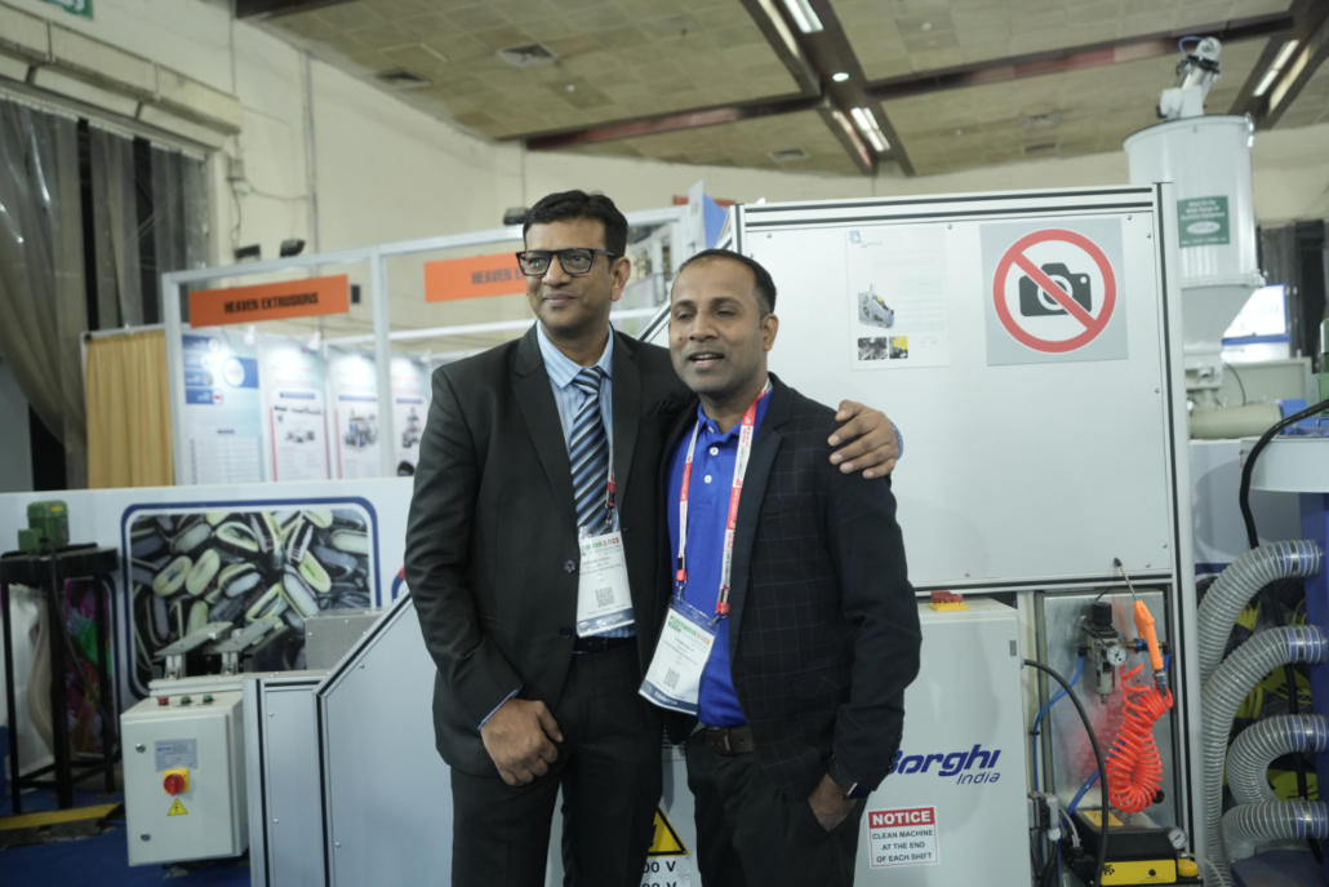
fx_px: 1034
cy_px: 444
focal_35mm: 28
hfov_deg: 65.5
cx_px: 664
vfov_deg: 46.4
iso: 800
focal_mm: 28
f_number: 2.8
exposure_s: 1/200
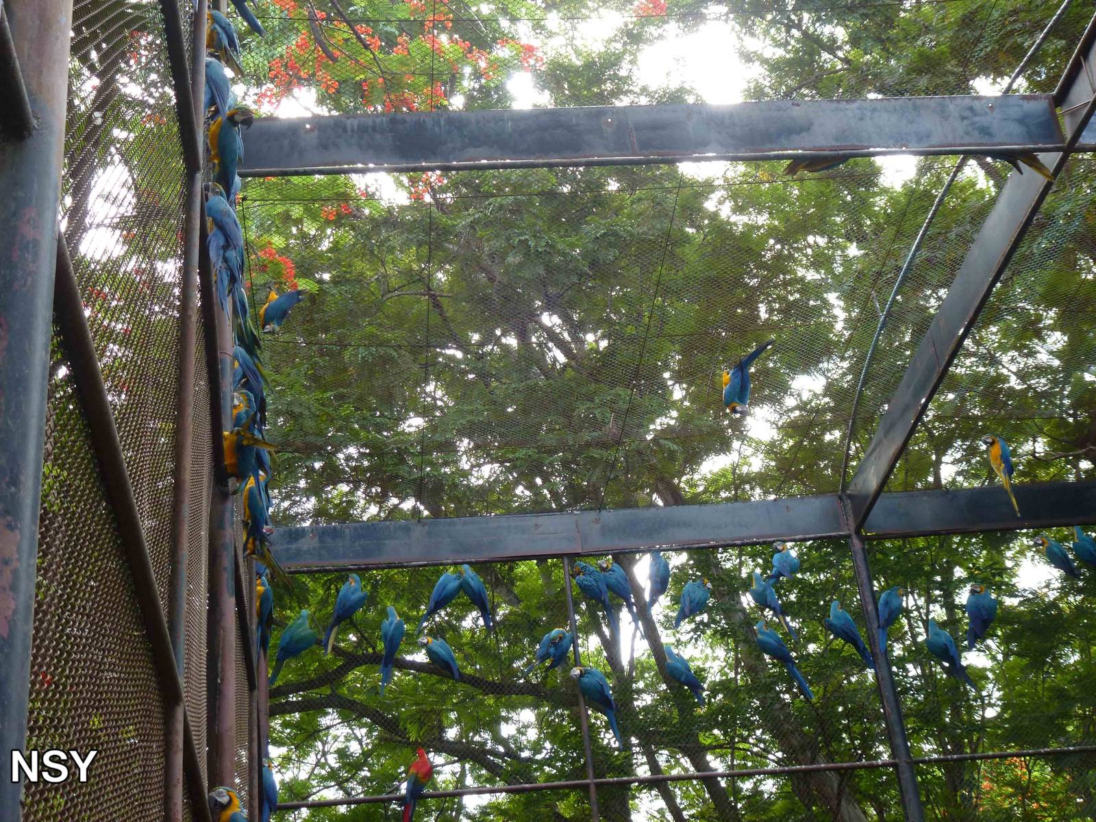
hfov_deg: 38.9
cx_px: 548
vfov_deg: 29.7
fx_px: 1551
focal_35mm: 49
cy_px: 411
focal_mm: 8.7
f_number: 4.1
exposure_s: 1/80
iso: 125
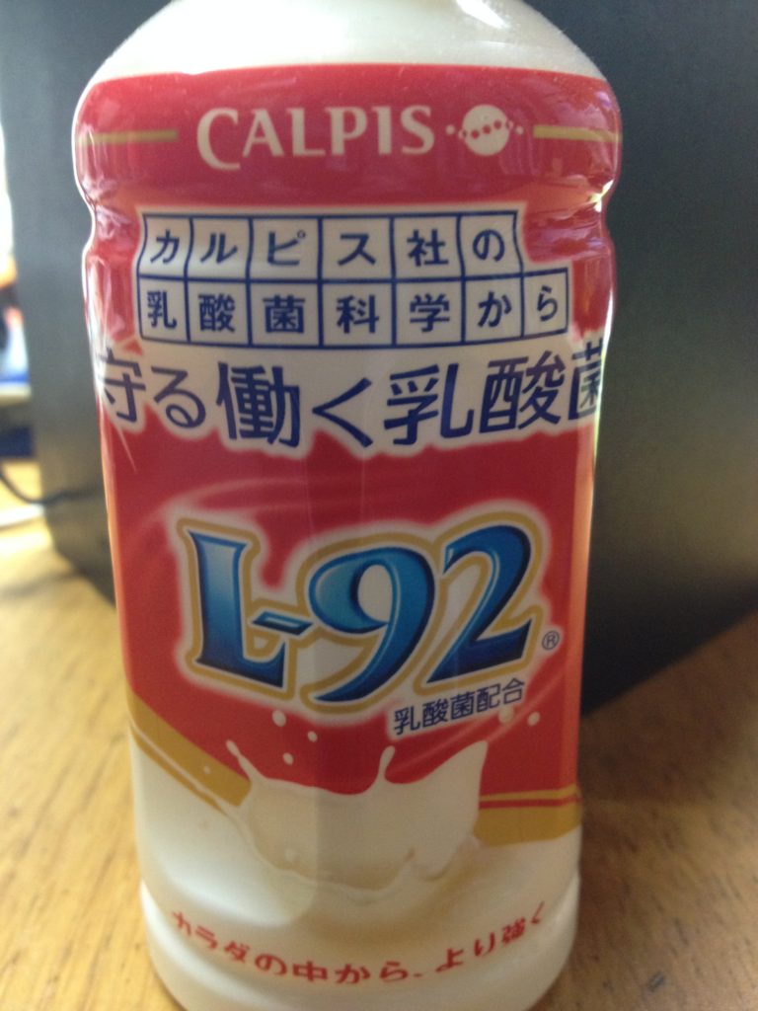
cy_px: 506
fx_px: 1022
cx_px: 379
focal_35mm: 35
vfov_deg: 52.6
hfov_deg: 40.7
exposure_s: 1/20
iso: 200
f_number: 2.4
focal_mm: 4.28
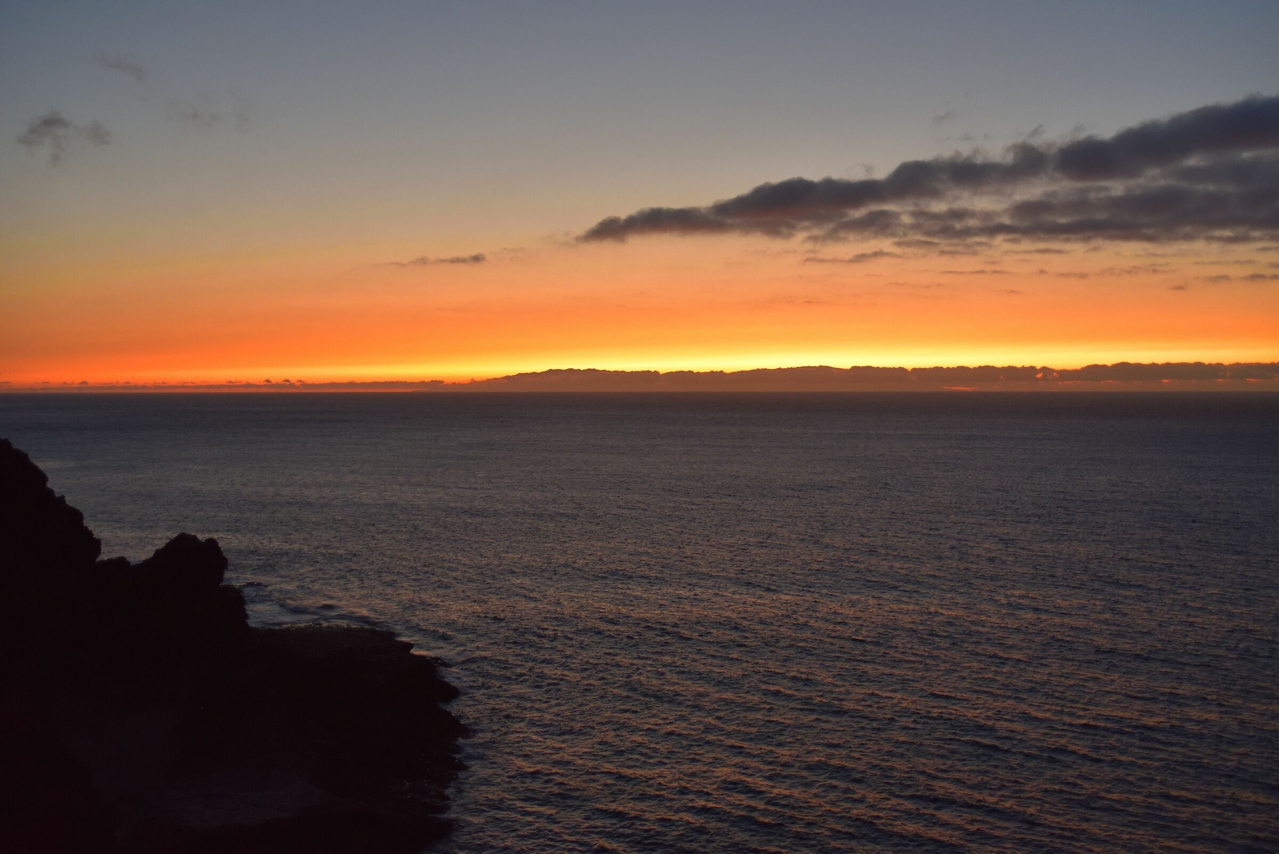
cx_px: 640
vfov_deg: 35.1
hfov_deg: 50.7
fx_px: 1350
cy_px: 427
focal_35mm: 38
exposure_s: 1/25
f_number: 3.8
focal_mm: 38
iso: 1600
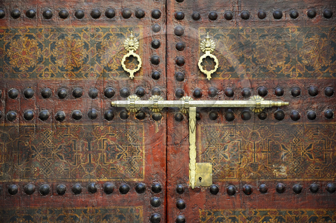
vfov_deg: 19.4
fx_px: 653
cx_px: 168
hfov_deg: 28.9
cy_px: 112
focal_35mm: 70
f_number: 3.2
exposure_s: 1/125
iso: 200
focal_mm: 70
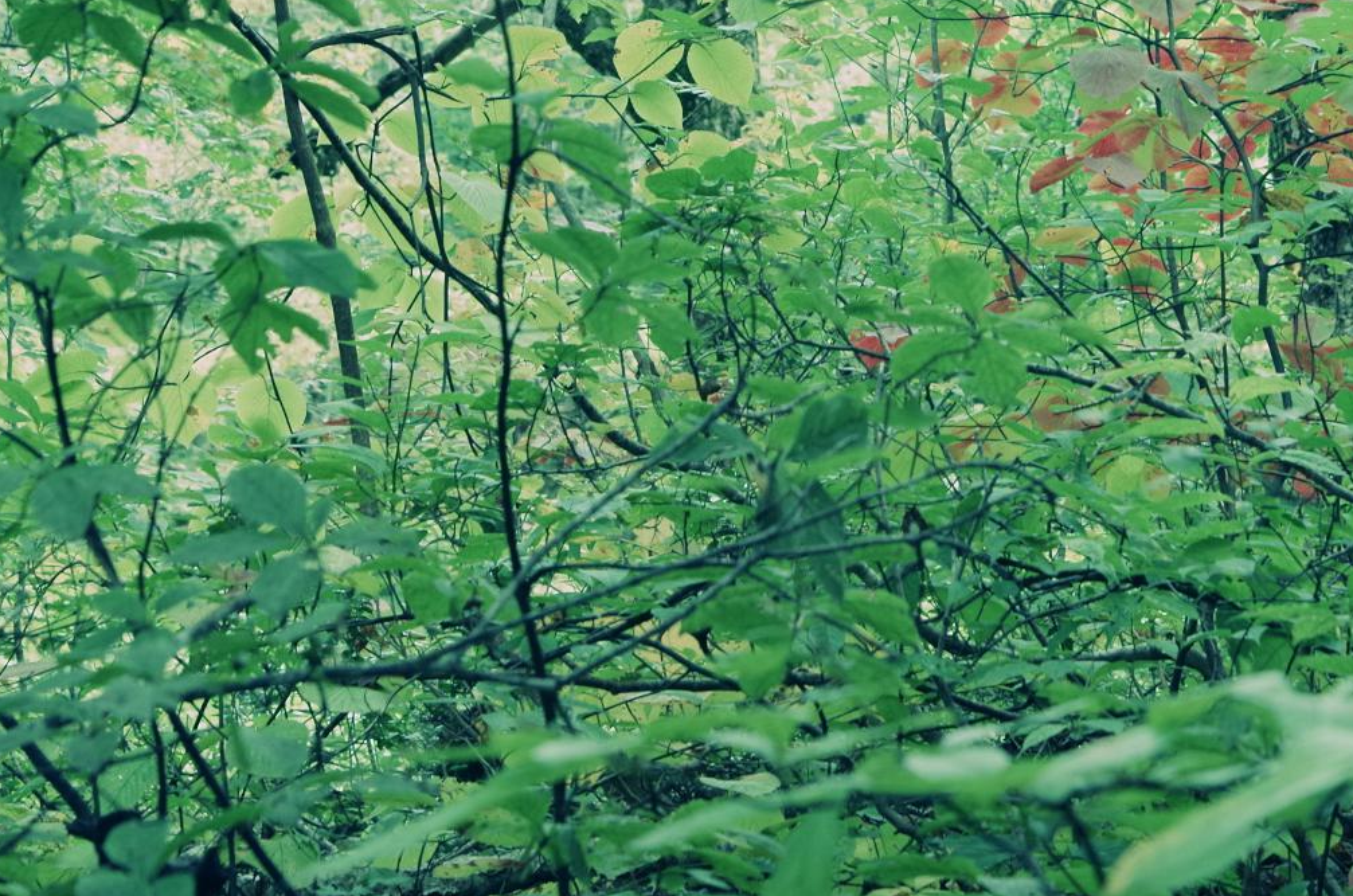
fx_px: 4576
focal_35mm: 122
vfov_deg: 11.1
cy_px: 76
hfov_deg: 16.7
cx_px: 1027
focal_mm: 43
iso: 400
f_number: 5.6
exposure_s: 1/90
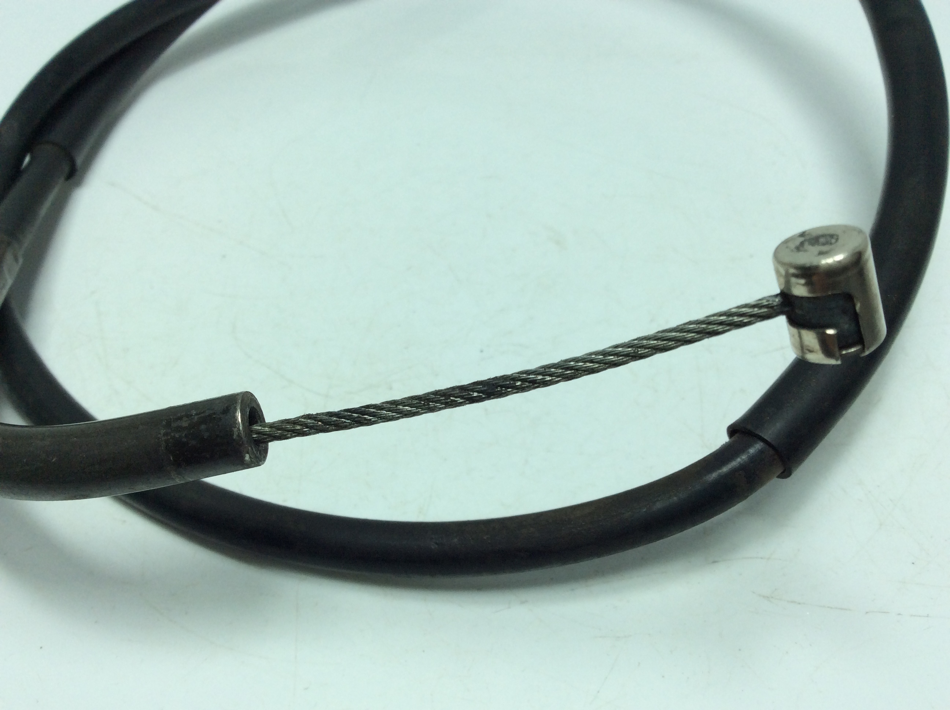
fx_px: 877
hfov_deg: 56.9
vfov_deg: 44.1
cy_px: 355
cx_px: 475
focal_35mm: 32
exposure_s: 1/525
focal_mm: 3.3
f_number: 2.4
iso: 32
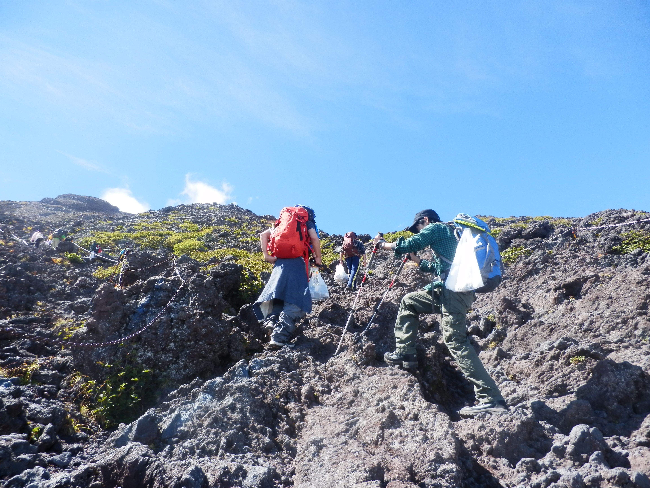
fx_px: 451
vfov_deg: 56.8
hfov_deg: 71.6
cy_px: 244
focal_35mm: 24
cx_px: 325
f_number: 3
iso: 80
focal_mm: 4.2
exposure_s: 1/500
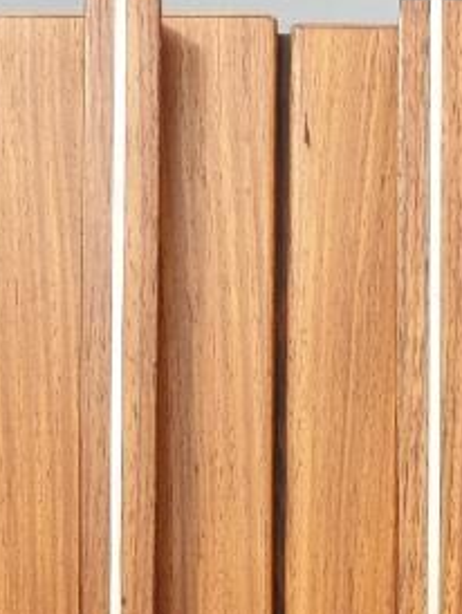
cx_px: 325
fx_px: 1723
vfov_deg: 18.2
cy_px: 896
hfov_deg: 15.2
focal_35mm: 97
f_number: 2.4
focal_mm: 4.3
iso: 50
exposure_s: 1/456
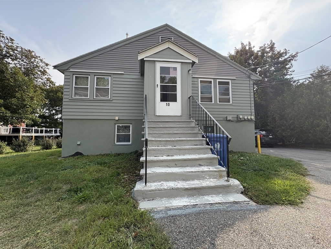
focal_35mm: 14
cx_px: 166
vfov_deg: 85.7
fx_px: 134
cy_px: 124
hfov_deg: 102.1
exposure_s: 1/565
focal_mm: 2.22
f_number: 2.2
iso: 40
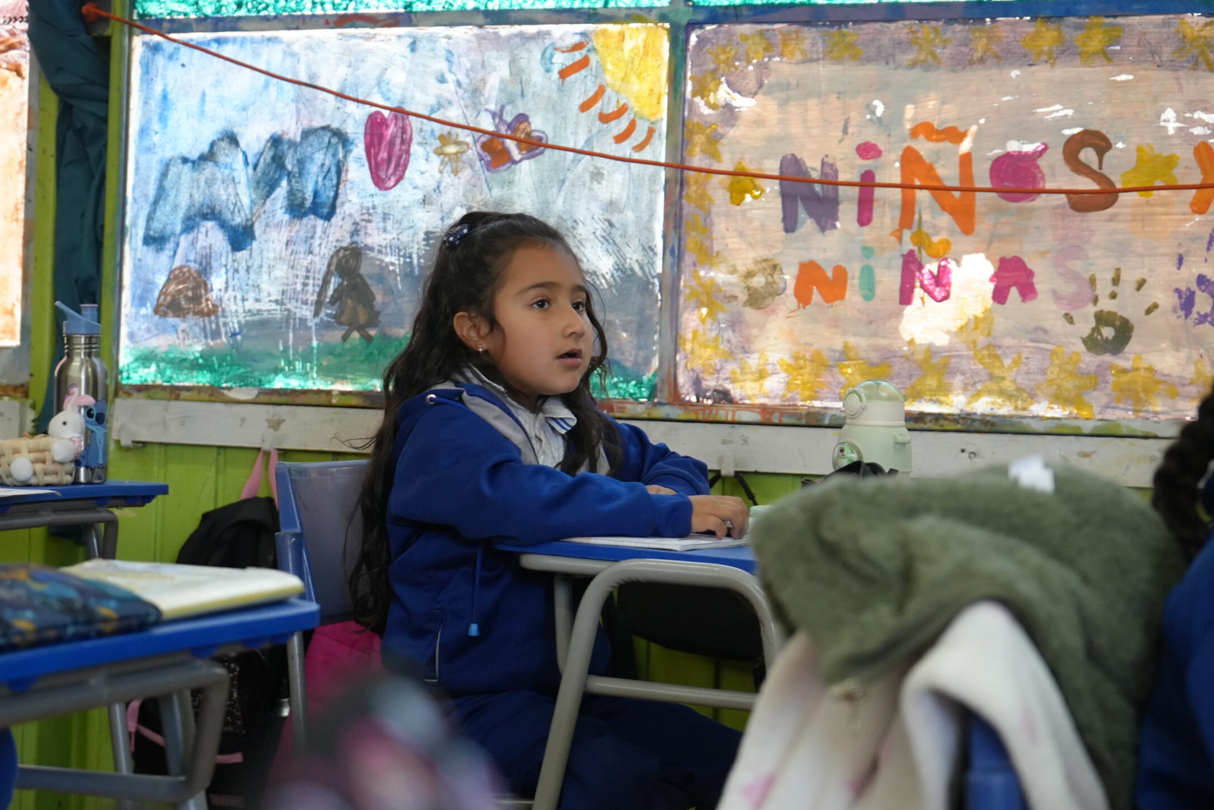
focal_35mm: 83
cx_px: 547
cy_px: 405
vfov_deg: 16.5
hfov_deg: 24.5
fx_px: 2799
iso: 4000
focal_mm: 70
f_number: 5.6
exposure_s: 1/160
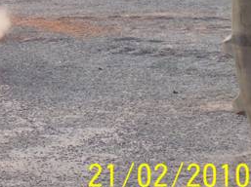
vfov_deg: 4.6
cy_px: -45
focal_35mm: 318
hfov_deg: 6.2
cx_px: -112
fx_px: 2303
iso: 80
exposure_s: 1/250
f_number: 4.6
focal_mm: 16.8
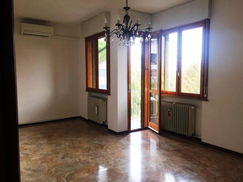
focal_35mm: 29
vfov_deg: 48.2
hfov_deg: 61.7
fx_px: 204
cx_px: 122
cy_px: 91
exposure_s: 1/50
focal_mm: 4.15
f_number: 2.2
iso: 32
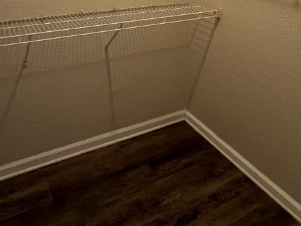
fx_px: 261
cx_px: 118
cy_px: -18
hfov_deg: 59.4
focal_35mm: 30
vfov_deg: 39.1
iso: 320
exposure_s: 1/60
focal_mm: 1.57
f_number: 1.8
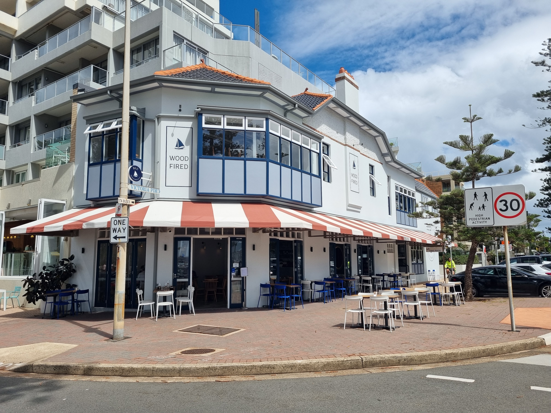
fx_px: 414
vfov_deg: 53.1
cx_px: 276
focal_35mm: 26
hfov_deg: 67.3
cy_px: 206
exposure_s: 1/4144
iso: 50
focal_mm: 5.4
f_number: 1.8
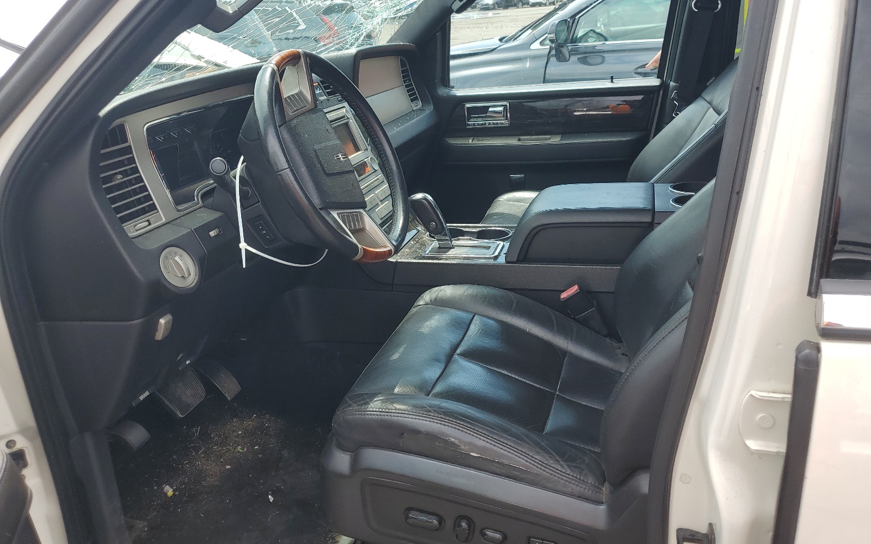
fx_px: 665
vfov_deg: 44.5
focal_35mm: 28
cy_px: 250
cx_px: 442
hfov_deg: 66.5
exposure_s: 1/1111
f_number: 1.5
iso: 50
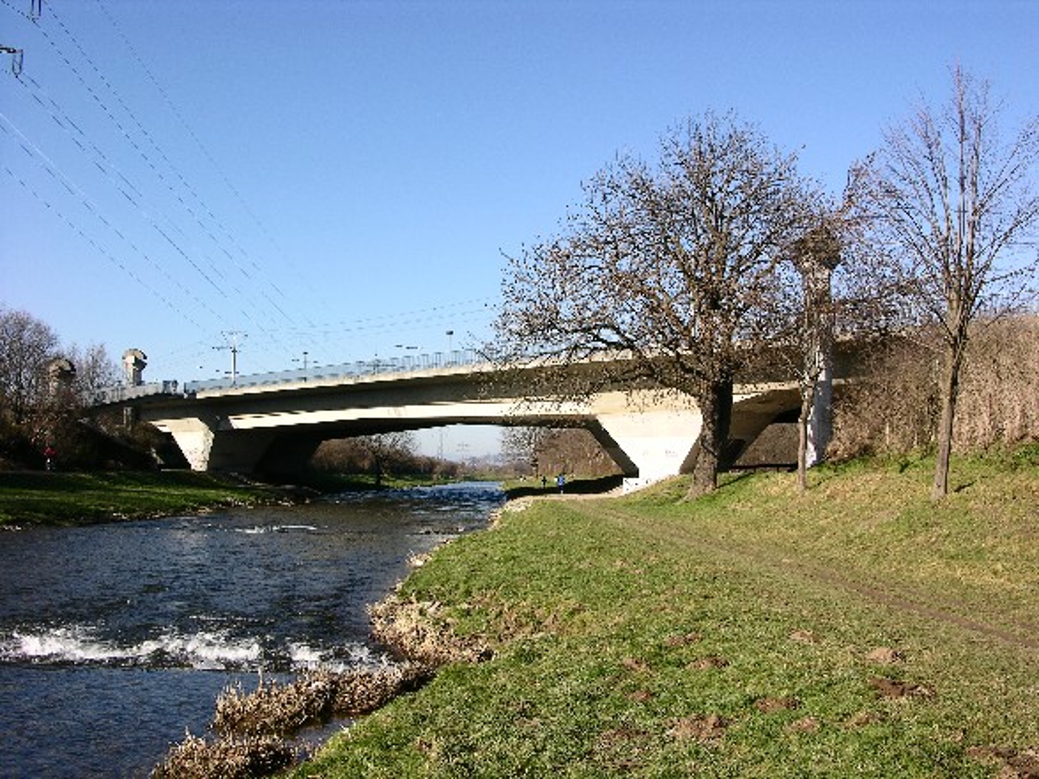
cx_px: 520
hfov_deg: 52.6
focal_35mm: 35
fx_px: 1050
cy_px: 390
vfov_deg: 40.7
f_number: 8
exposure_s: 1/106
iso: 50
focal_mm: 8.9
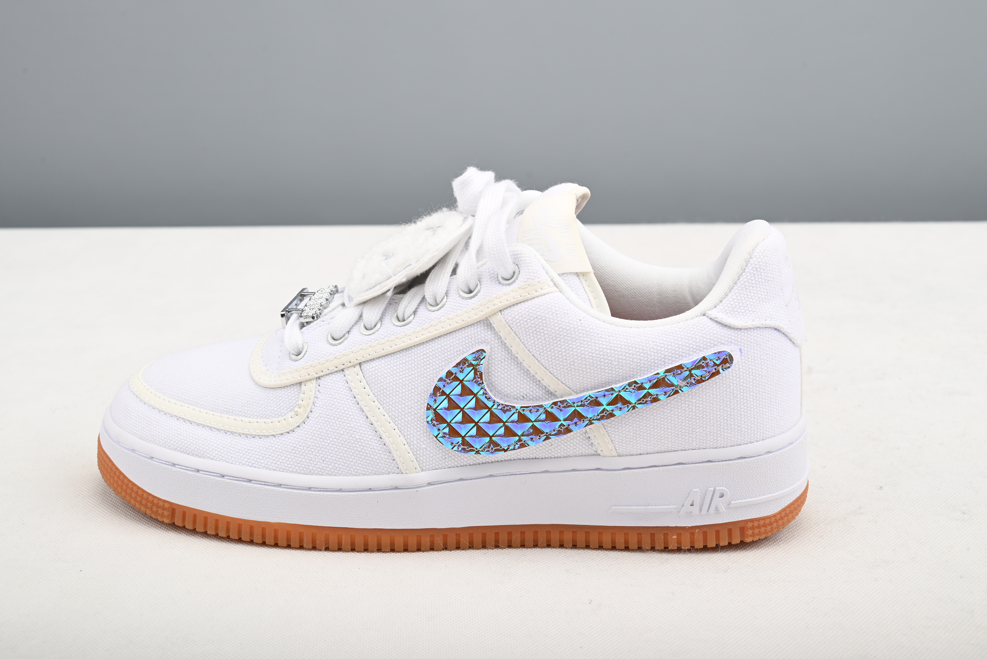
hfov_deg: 41.9
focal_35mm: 47
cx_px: 494
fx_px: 1289
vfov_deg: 28.7
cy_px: 330
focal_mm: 47
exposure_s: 1/200
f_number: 11
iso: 100
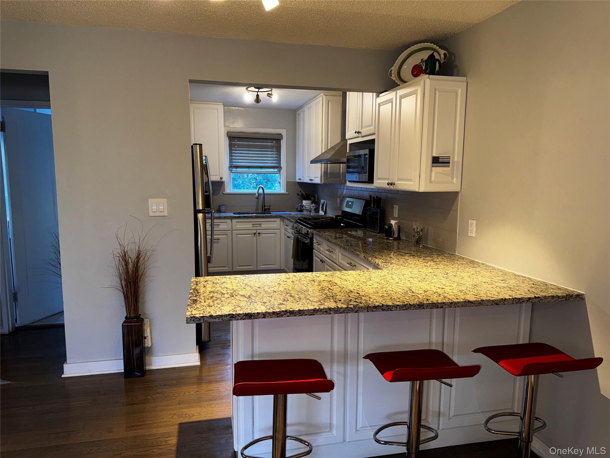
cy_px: 229
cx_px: 305
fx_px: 423
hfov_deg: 71.6
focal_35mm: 24
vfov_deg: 56.8
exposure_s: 1/30
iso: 50
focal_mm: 6.76
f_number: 1.78
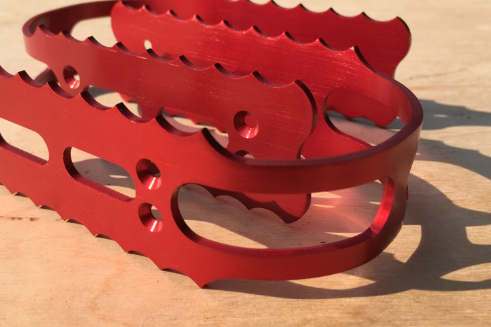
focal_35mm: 42
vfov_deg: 31.9
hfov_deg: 46.0
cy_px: 150
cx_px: 180
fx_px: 573
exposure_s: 1/1261
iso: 25
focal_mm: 4.15
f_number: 2.2
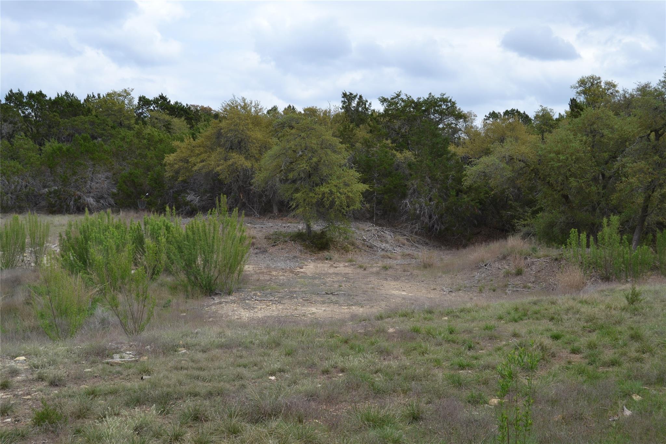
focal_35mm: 39
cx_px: 333
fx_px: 721
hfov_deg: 49.6
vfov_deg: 34.2
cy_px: 222
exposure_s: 1/250
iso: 100
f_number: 8
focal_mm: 26
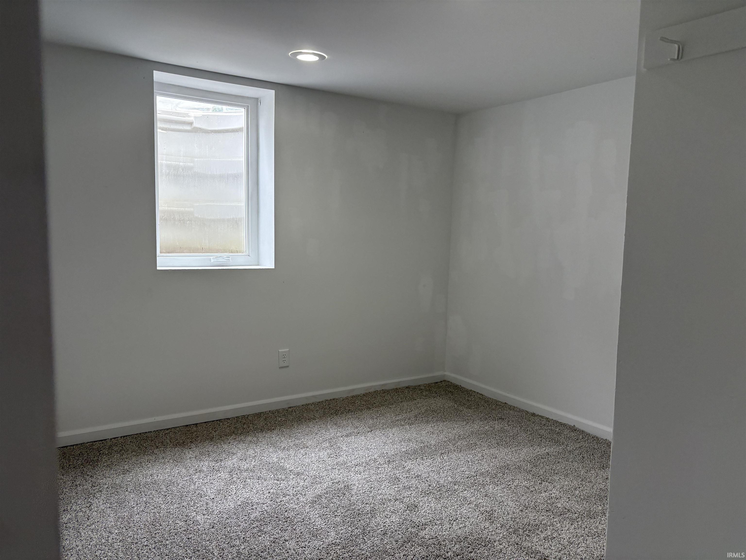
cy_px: 280
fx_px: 560
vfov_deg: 53.1
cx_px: 373
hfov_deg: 67.3
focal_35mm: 26
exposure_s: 1/127
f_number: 1.6
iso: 125
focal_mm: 5.96
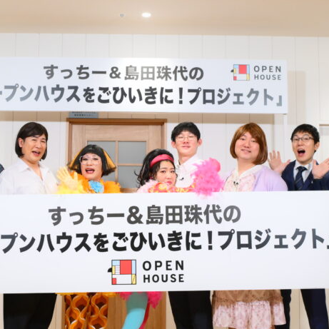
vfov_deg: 29.1
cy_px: 165
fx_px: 634
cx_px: 151
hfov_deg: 29.1
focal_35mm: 59
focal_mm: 31
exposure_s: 1/160
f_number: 4.5
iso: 1600
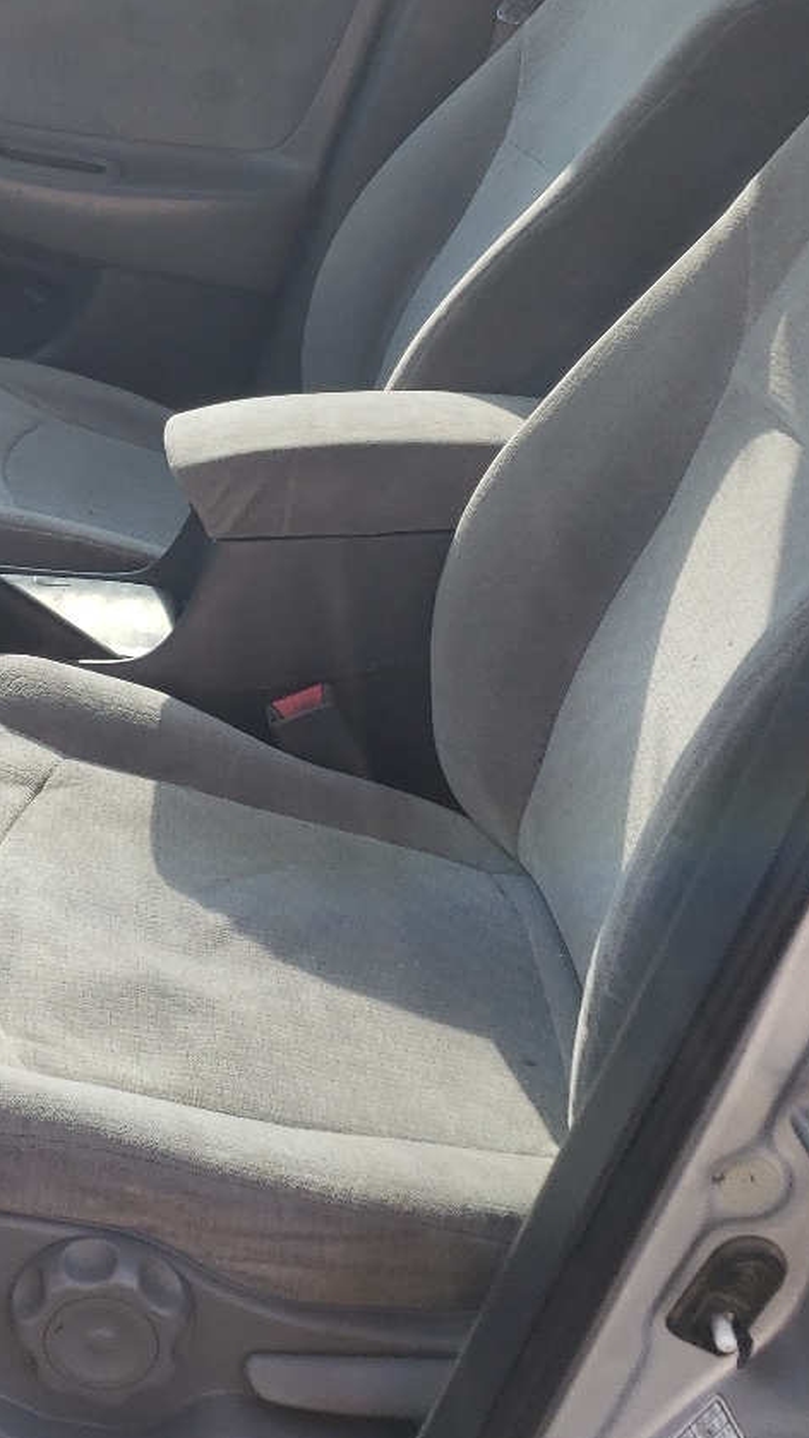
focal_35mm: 54
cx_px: -45
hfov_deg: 21.3
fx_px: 2059
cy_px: 559
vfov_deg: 38.3
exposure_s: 1/667
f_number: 1.5
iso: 50
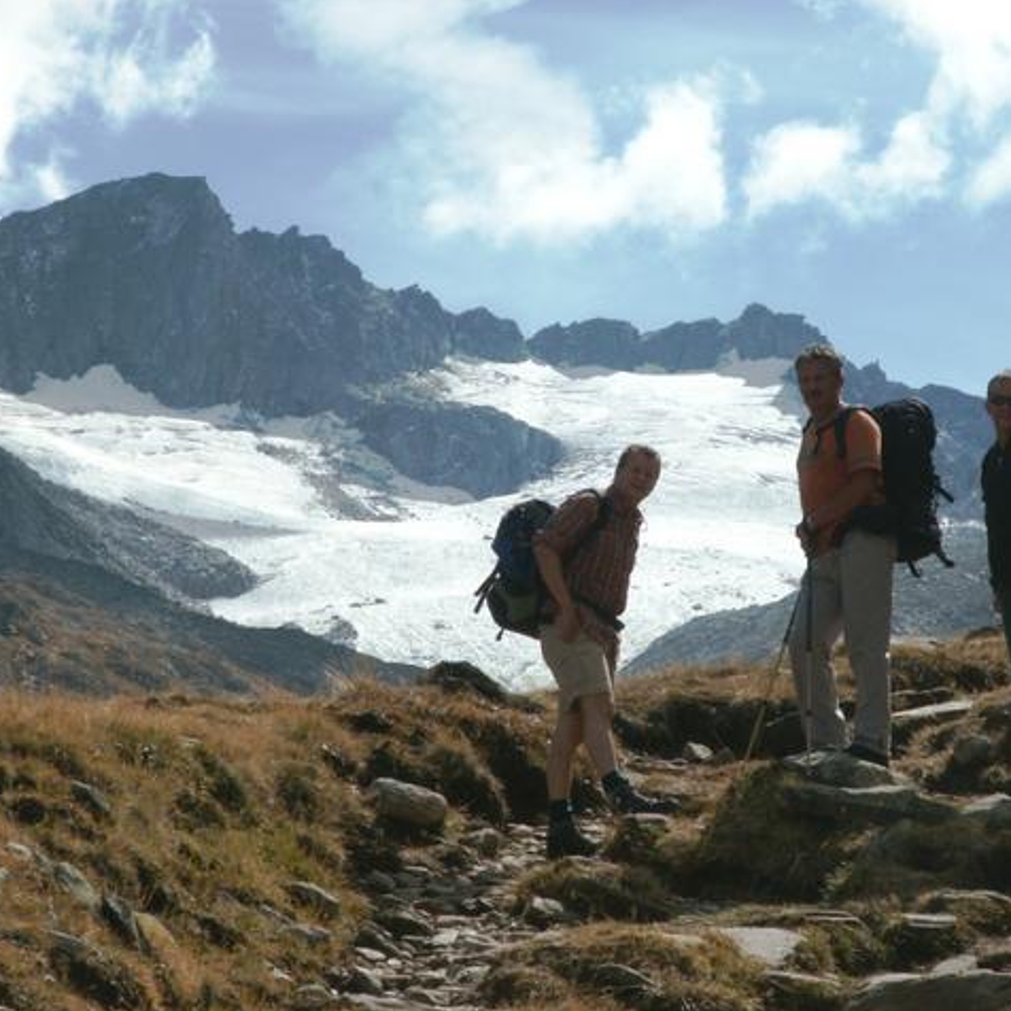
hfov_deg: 9.2
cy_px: 506
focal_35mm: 190
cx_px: 648
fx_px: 6278
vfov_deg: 9.2
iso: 50
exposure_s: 1/400
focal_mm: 26.12
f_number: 8
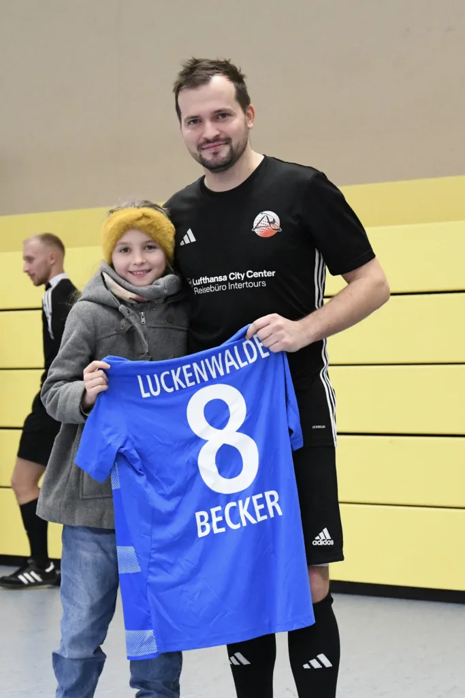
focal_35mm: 46
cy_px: 349
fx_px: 891
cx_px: 232
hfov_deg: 29.3
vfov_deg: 42.7
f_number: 4
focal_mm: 46
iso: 12800
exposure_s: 1/500
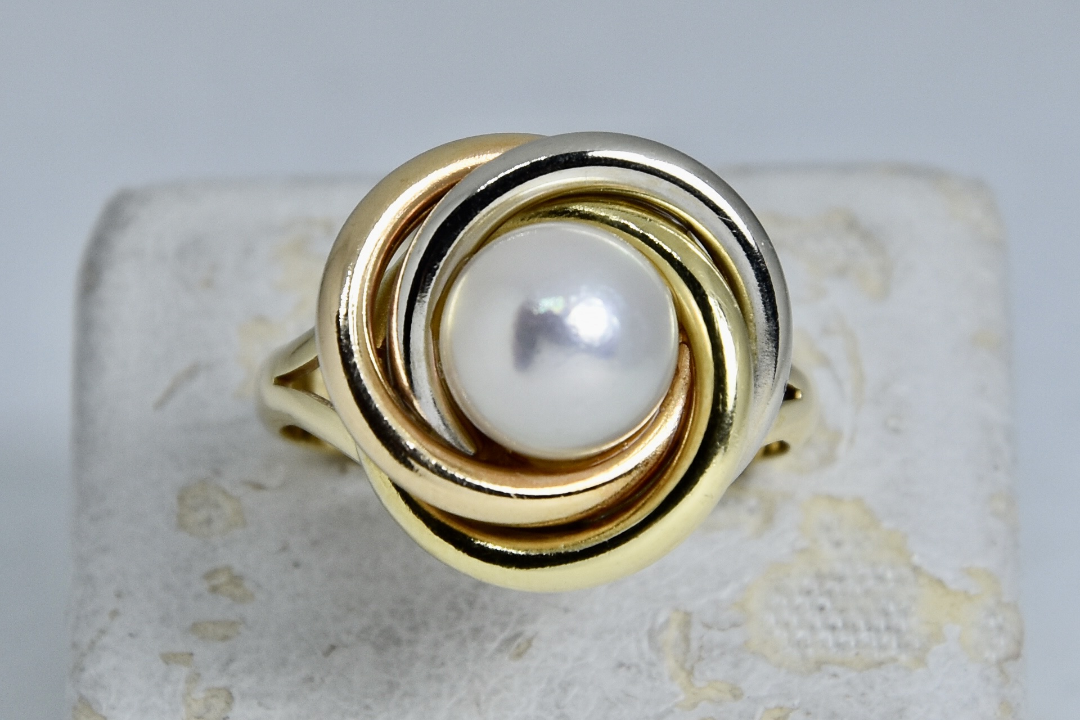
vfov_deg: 8.7
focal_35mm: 158
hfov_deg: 13.0
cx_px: 540
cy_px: 360
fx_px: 4725
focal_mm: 105
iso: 200
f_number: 9
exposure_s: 1/320
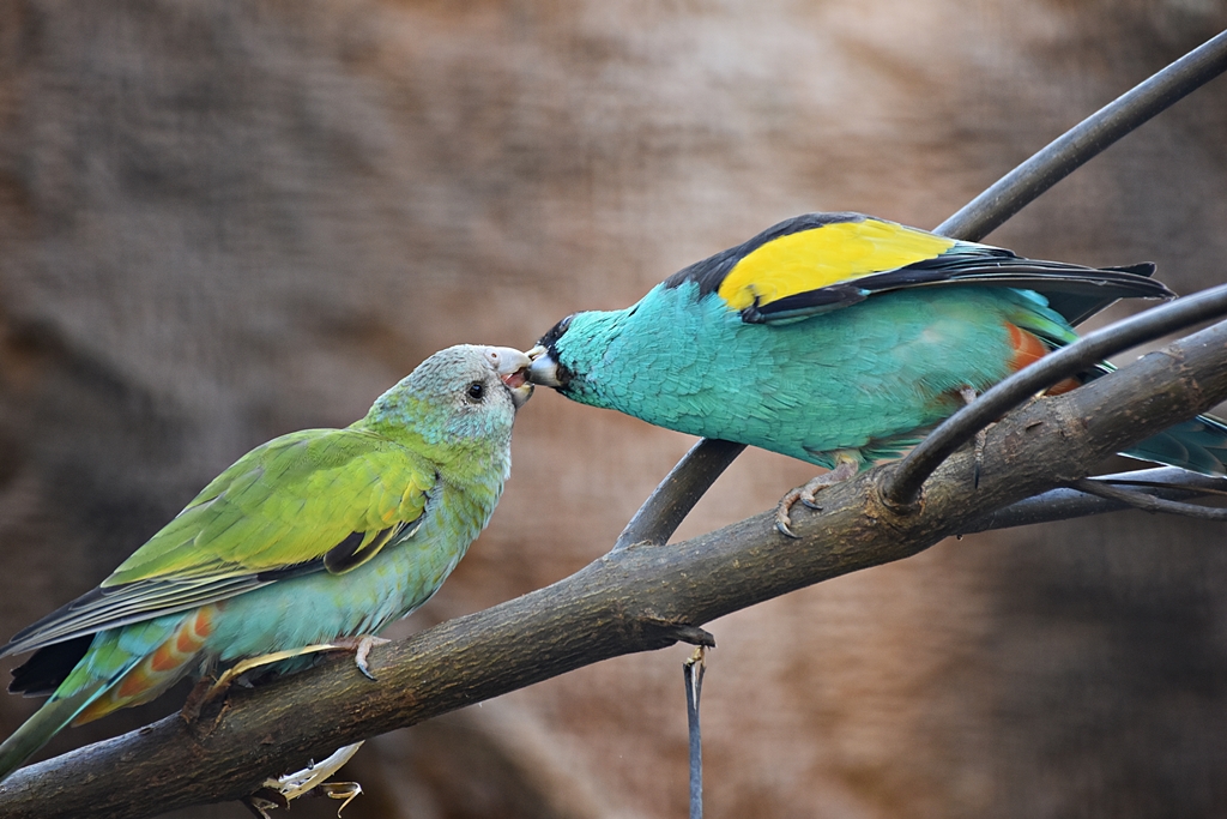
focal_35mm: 210
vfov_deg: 6.5
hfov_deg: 9.8
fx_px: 7158
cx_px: 614
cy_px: 410
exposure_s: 1/125
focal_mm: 140
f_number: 5.6
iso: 800
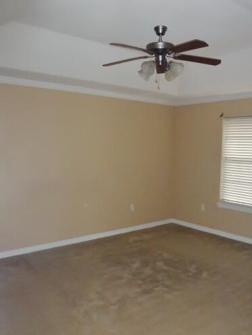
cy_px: 176
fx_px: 301
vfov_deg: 58.3
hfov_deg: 45.4
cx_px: 141
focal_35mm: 31
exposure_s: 1/60
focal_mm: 4.3
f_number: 3.3
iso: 400
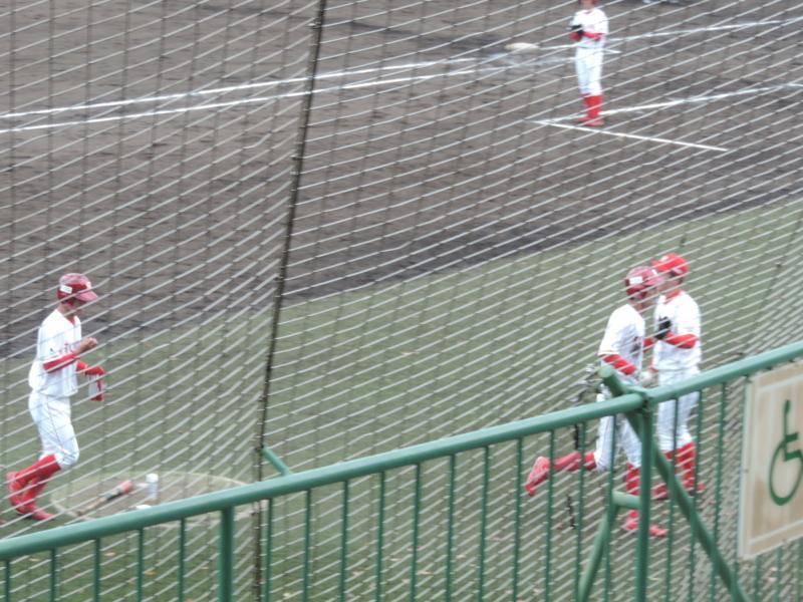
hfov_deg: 14.6
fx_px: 3132
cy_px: 301
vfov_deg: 11.0
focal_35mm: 135
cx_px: 402
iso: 100
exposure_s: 1/125
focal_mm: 24
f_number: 4.3
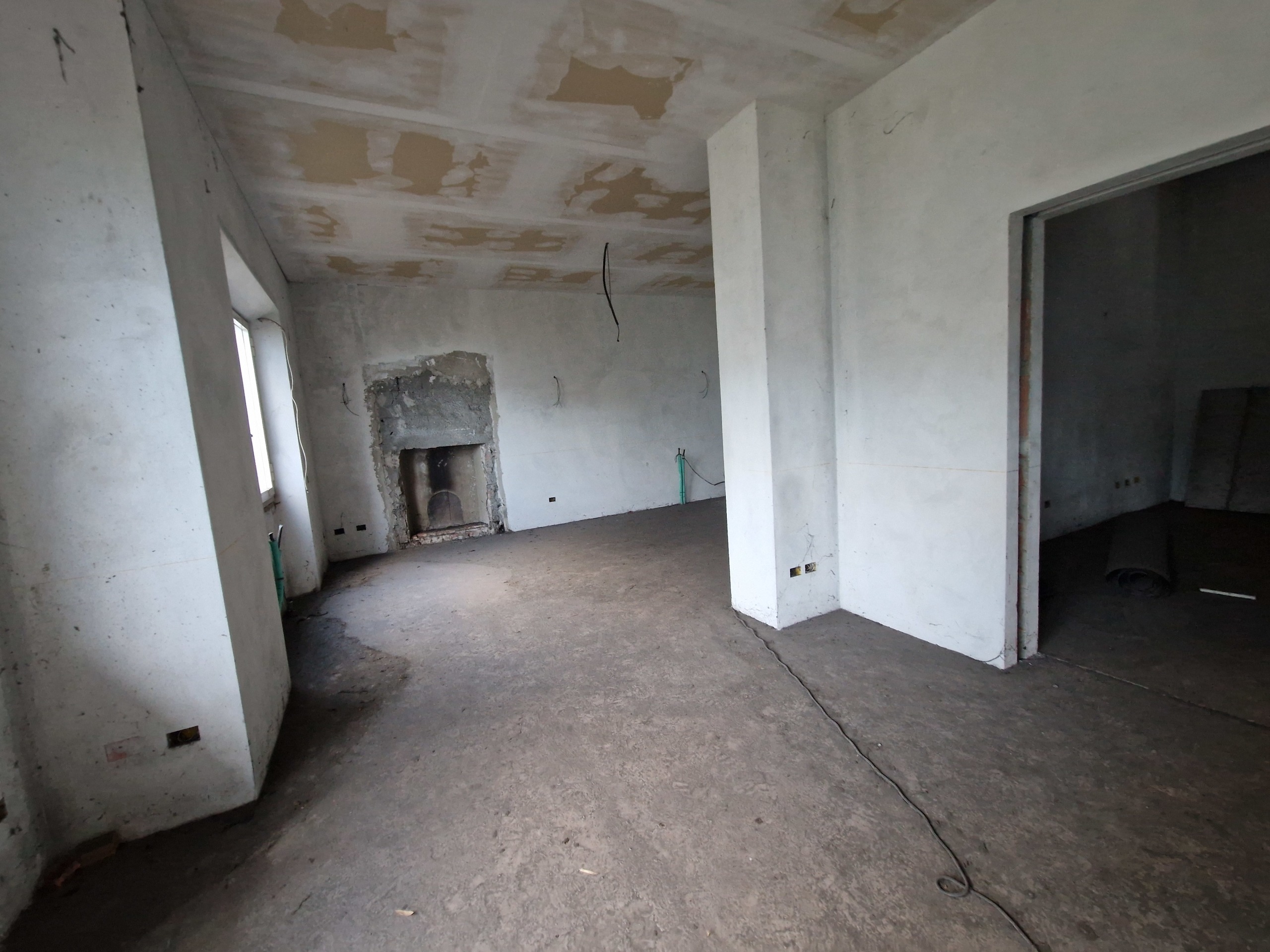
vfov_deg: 89.9
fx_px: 477
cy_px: 476
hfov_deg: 106.2
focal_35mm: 13
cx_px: 635
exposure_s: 1/33
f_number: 2.2
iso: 640
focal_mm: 2.2
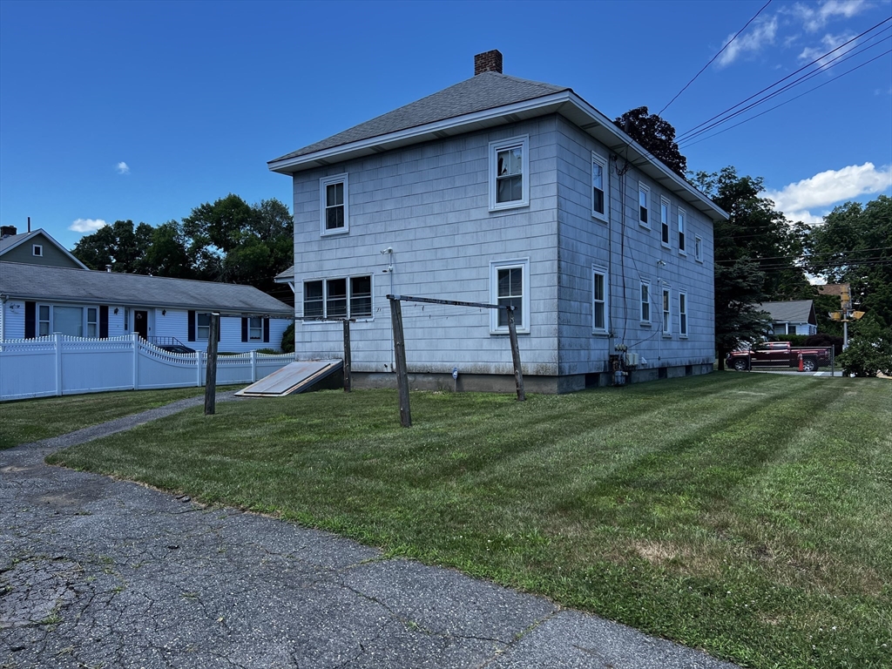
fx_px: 670
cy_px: 334
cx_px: 446
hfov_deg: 67.3
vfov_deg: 53.1
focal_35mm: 26
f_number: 1.5
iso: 50
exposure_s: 1/1597
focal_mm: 5.7
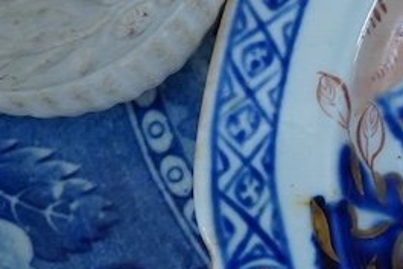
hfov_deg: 10.2
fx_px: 2139
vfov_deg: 7.2
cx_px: 697
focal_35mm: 191
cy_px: 193
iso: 2500
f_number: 8
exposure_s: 1/200
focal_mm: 30
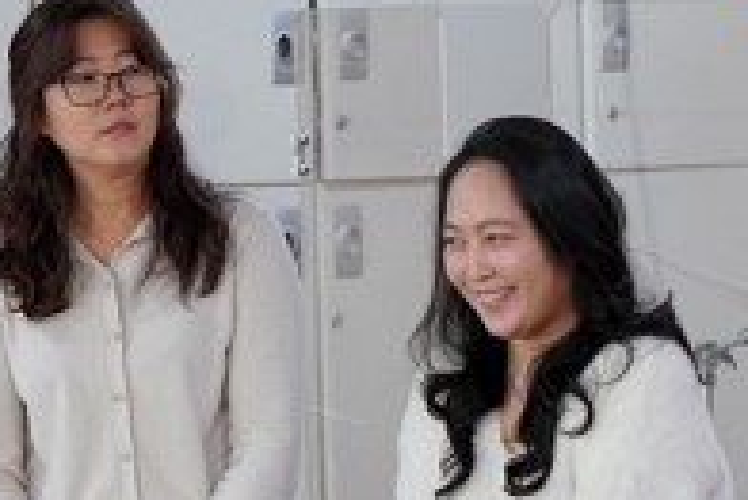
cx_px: 664
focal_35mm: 505
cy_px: 221
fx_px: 10500
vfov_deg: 2.7
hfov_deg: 4.1
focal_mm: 110
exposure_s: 1/160
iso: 1000
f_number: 4
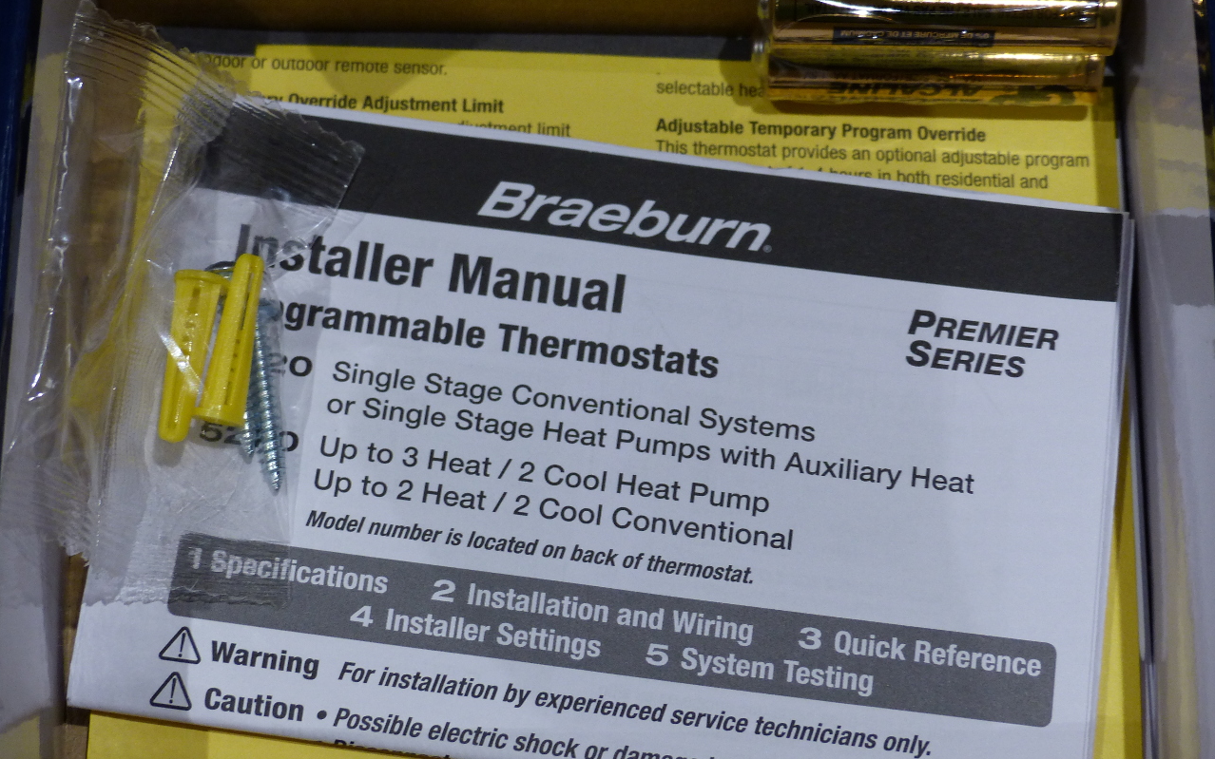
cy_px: 367
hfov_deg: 24.1
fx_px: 2848
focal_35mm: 86
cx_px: 608
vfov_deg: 15.2
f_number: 2.8
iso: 200
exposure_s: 1/60
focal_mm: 14.5
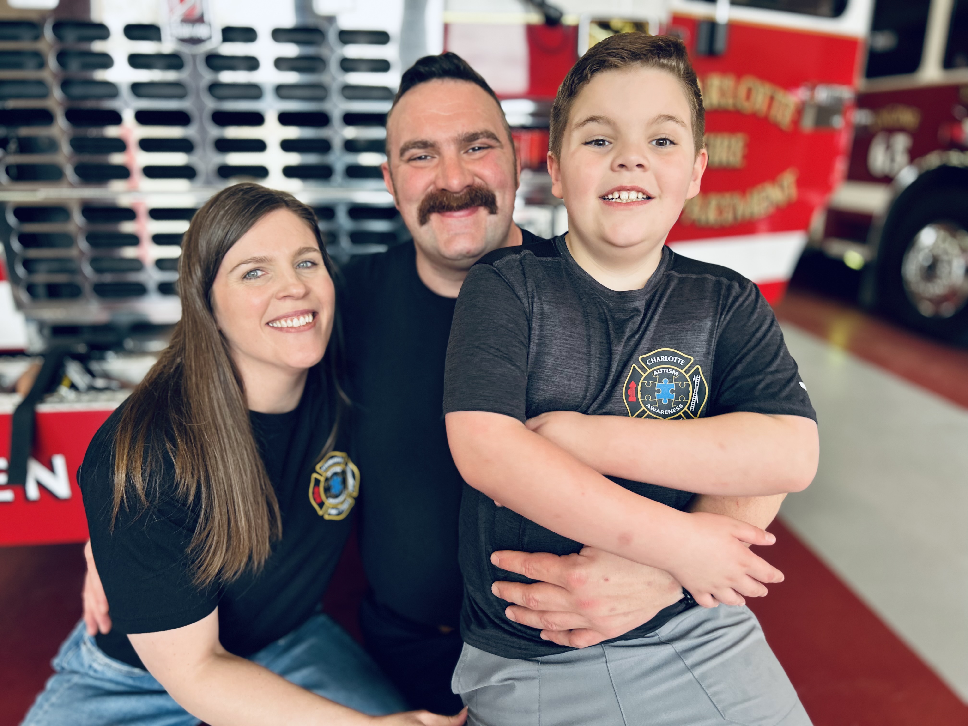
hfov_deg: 67.3
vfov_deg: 53.1
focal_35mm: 26
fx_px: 727
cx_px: 484
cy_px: 363
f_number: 1.5
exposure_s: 1/120
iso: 64
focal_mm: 5.7
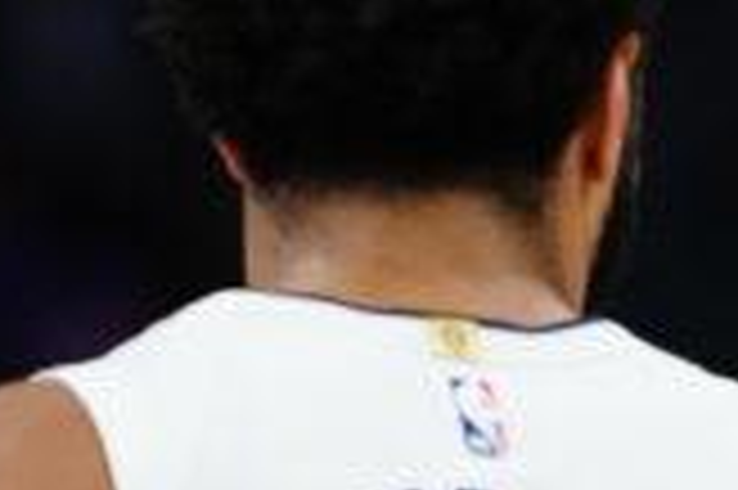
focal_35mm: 1876
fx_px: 38419
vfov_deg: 0.7
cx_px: 1174
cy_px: 596
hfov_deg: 1.1
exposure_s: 1/2000
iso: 5000
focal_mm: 300
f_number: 3.2
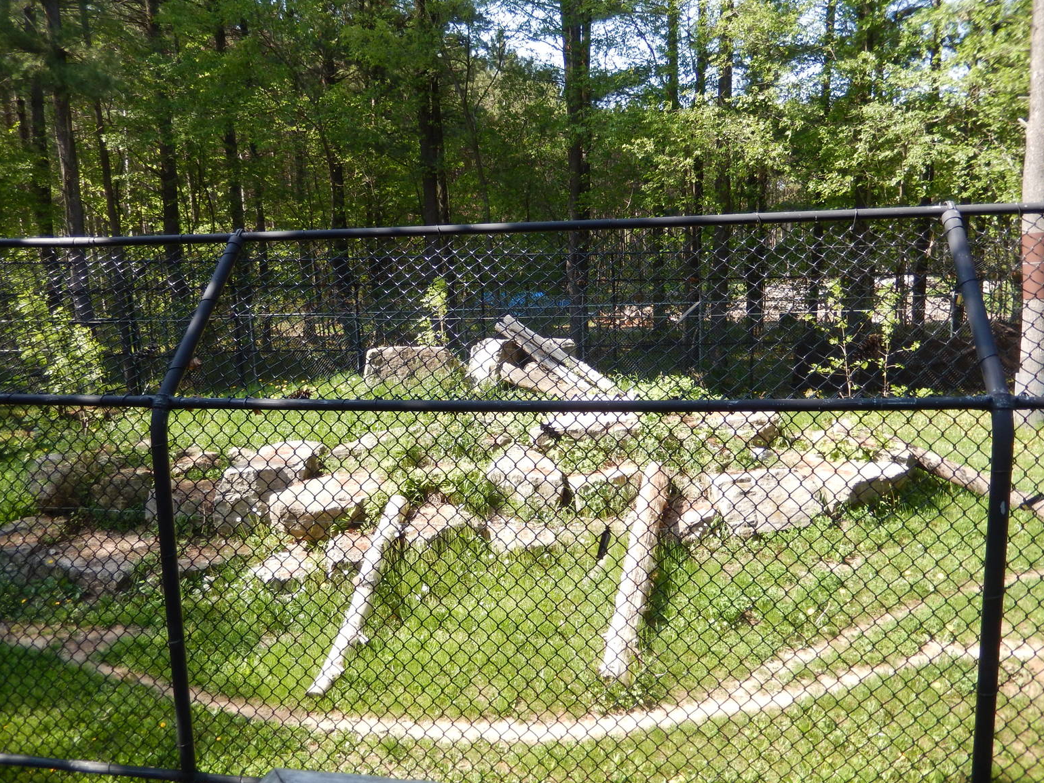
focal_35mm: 26
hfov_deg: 67.3
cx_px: 530
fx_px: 784
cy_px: 400
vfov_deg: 53.1
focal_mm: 4.5
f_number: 3.4
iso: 125
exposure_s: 1/250
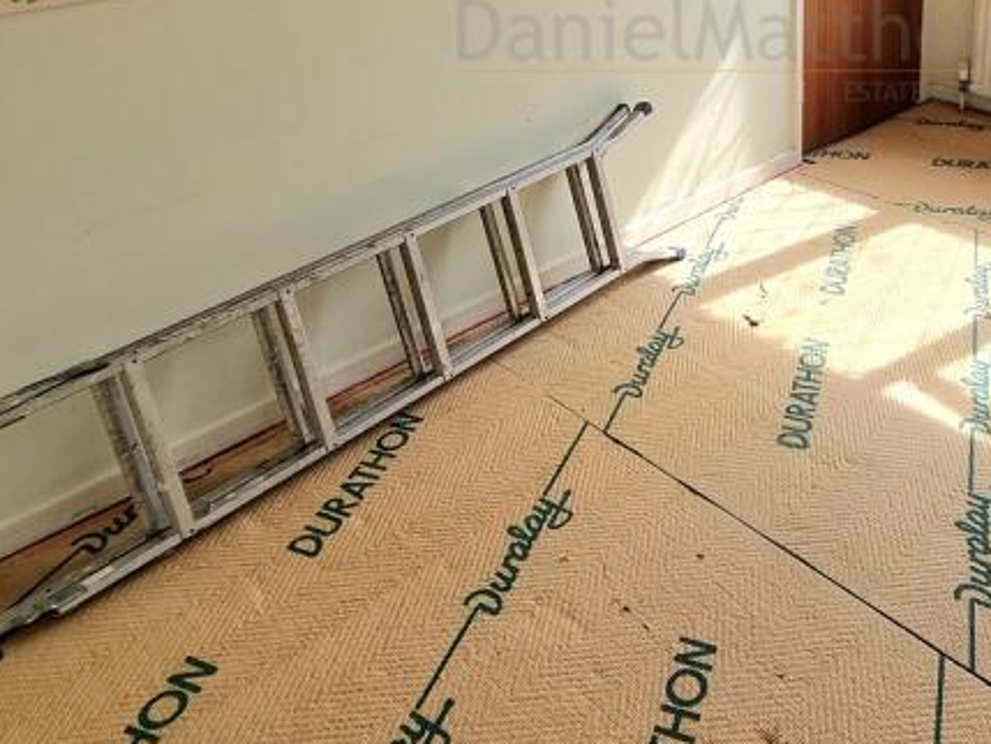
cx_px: 737
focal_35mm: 31
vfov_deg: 41.2
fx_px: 888
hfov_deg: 55.7
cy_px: 49
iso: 50
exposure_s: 1/192
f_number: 2.2
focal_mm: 2.2
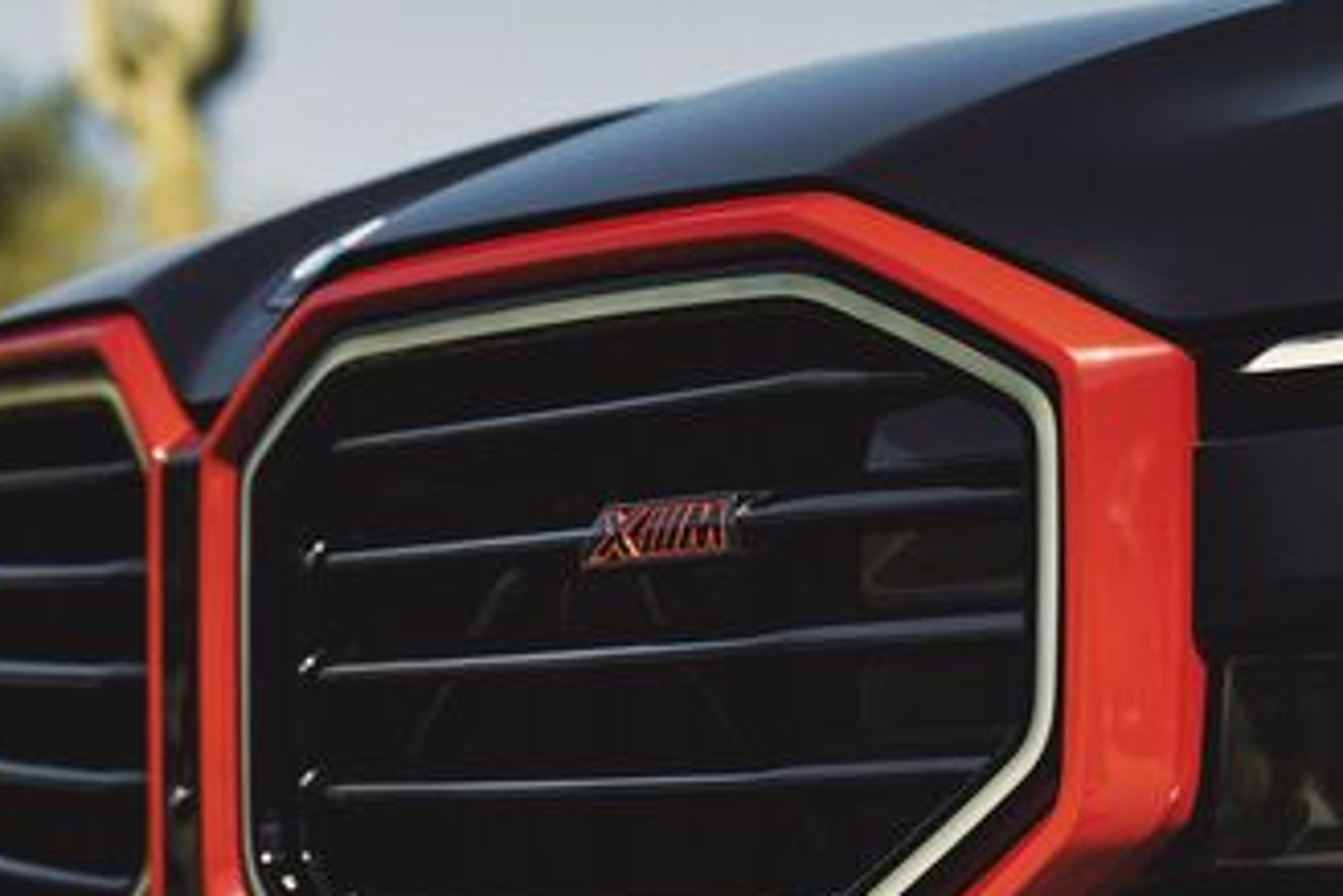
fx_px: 4889
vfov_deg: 10.5
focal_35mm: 131
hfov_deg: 15.6
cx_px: 672
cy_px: 477
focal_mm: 70
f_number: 3.5
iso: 100
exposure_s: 1/400
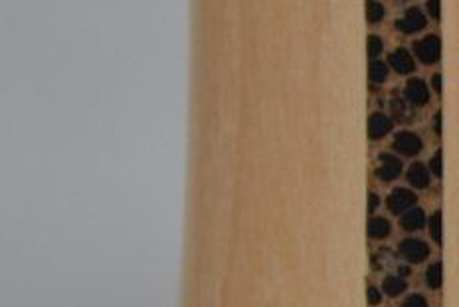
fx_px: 5141
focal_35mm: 403
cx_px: 732
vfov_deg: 3.4
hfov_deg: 5.1
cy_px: 123
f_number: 5.6
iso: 400
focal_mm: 52
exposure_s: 1/80
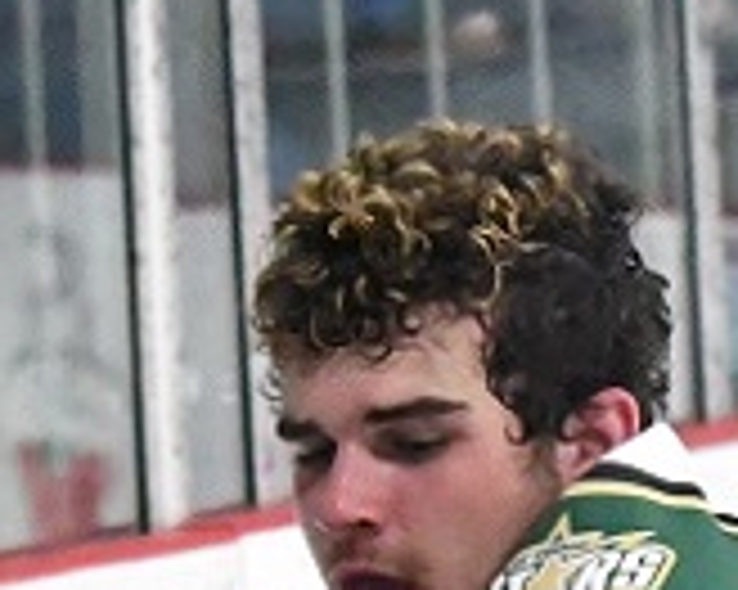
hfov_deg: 3.3
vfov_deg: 2.6
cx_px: -86
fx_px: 12814
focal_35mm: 587
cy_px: 1405
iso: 10000
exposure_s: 1/800
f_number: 3.5
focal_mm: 70
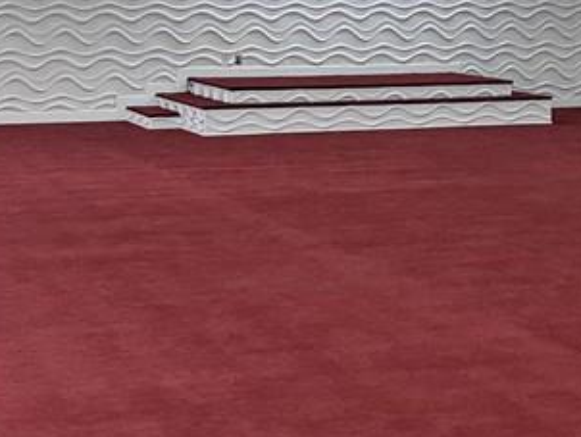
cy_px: 75
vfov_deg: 11.6
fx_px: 2133
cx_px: 837
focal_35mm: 127
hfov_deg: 14.6
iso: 80
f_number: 1.78
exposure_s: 1/181
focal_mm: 6.86
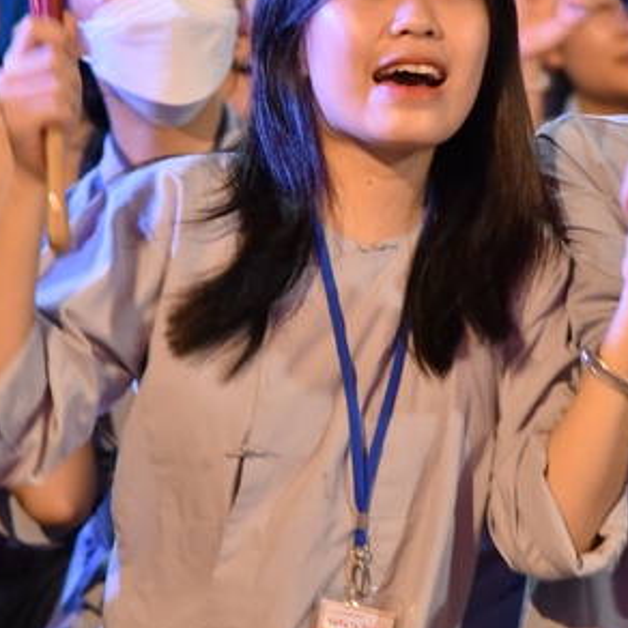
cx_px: 329
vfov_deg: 7.7
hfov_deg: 7.7
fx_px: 4659
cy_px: 338
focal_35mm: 227
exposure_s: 1/125
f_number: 4
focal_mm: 120
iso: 5000
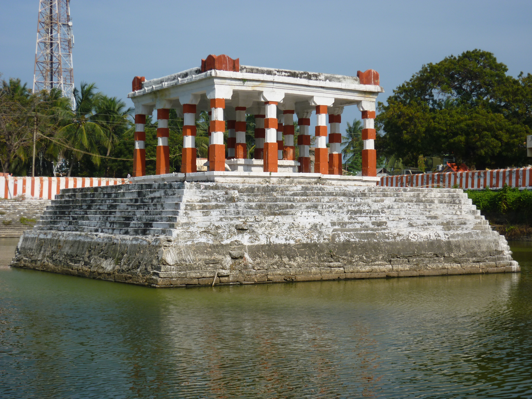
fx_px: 984
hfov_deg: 30.3
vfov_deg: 22.9
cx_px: 266
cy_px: 200
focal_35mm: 64
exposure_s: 1/160
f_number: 11
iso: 80
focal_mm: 11.4
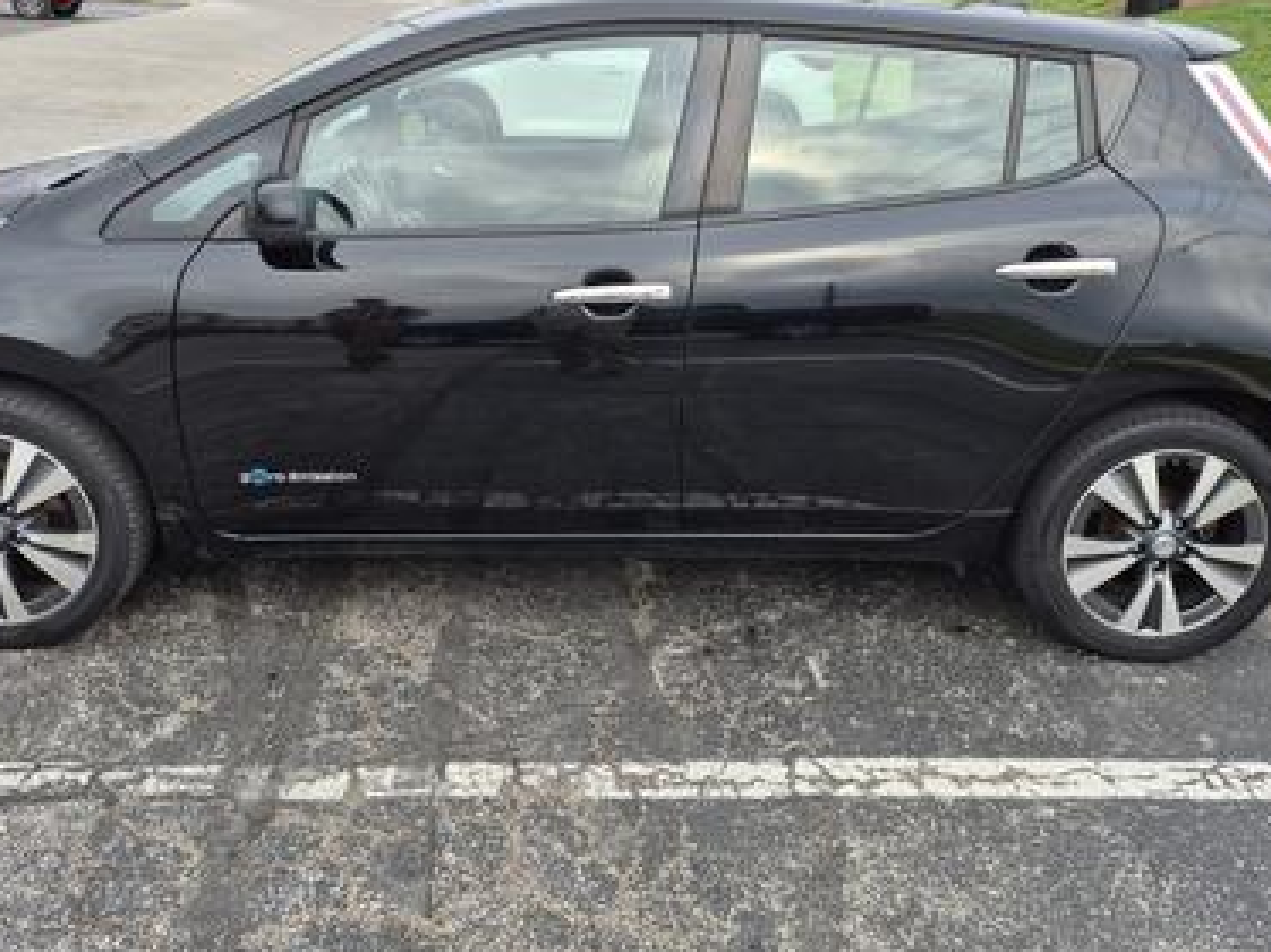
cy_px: 360
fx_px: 1138
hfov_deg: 58.3
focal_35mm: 31
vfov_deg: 45.0
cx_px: 602
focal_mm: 5.4
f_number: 1.8
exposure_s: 1/469
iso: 25
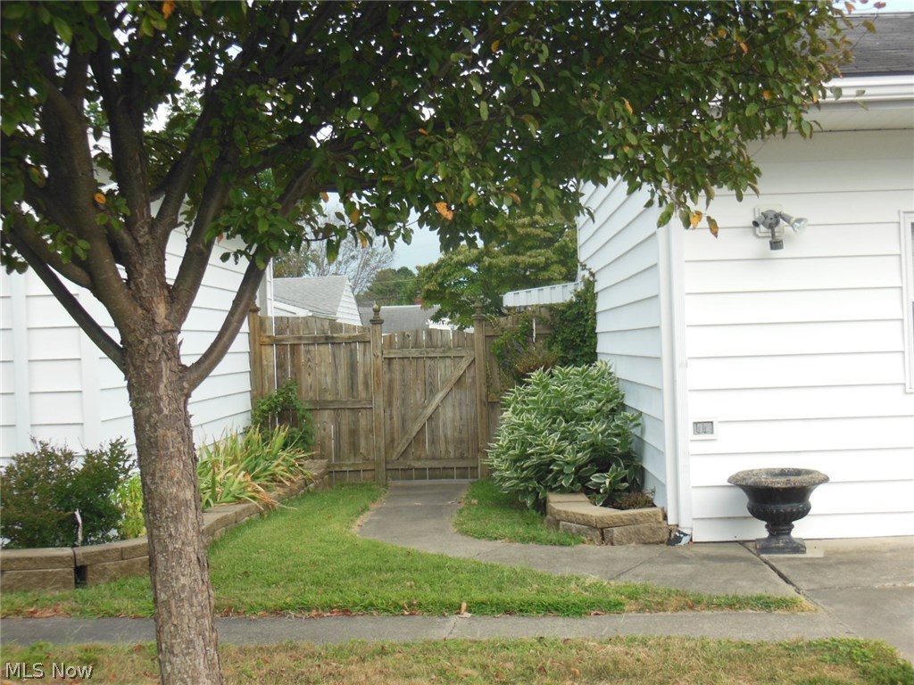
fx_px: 1373
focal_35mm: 52
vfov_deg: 28.0
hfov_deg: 36.8
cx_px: 457
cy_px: 342
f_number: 4.7
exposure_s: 1/125
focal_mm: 9.3
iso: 125
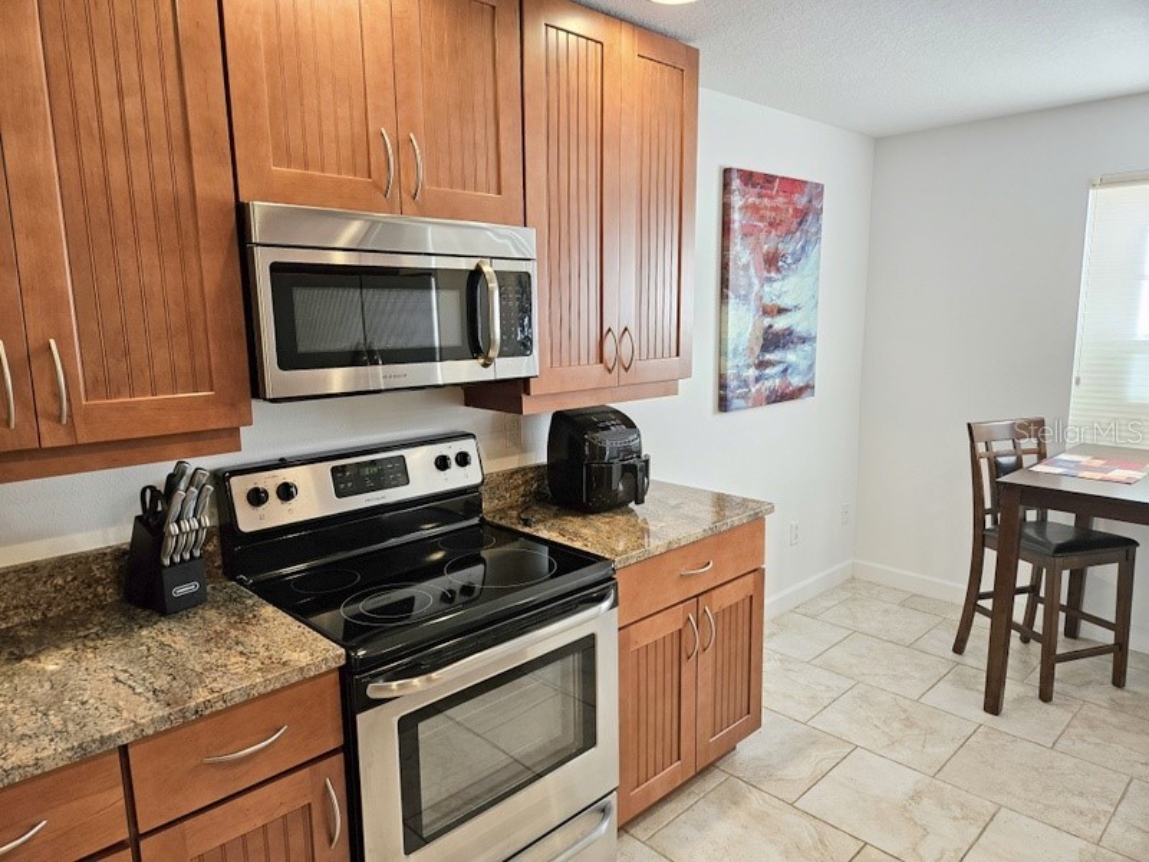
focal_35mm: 23
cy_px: 431
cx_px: 574
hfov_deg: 73.9
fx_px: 763
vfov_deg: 58.9
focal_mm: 5.4
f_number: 1.8
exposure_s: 1/120
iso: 200
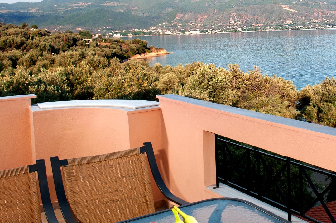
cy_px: 45
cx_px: 262
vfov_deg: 27.0
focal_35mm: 49
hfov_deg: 39.0
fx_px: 457
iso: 250
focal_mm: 24
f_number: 9
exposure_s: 1/160
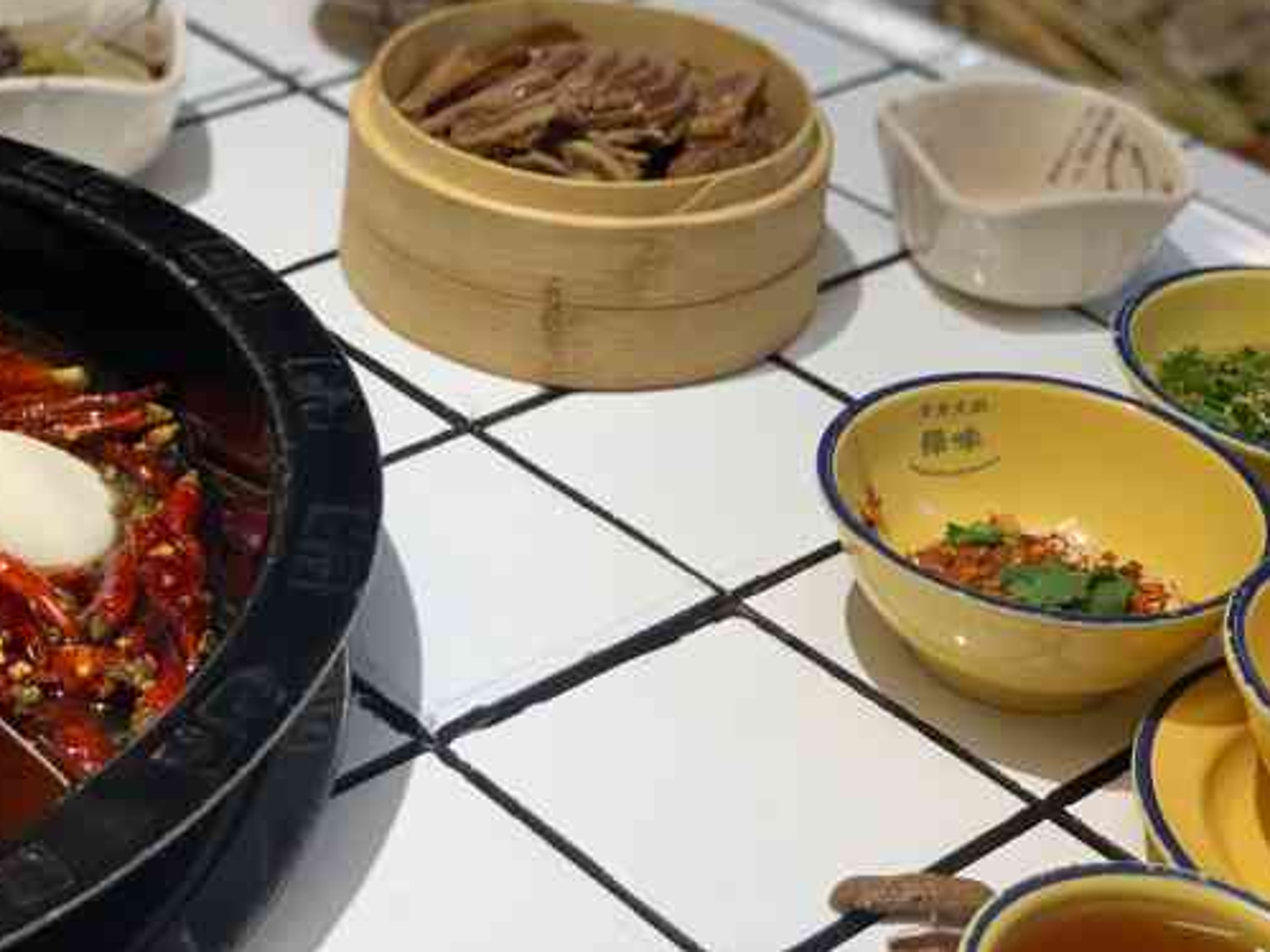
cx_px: 466
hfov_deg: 26.6
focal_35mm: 73
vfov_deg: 20.1
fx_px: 2678
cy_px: 286
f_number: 2.4
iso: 100
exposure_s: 1/122
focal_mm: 6
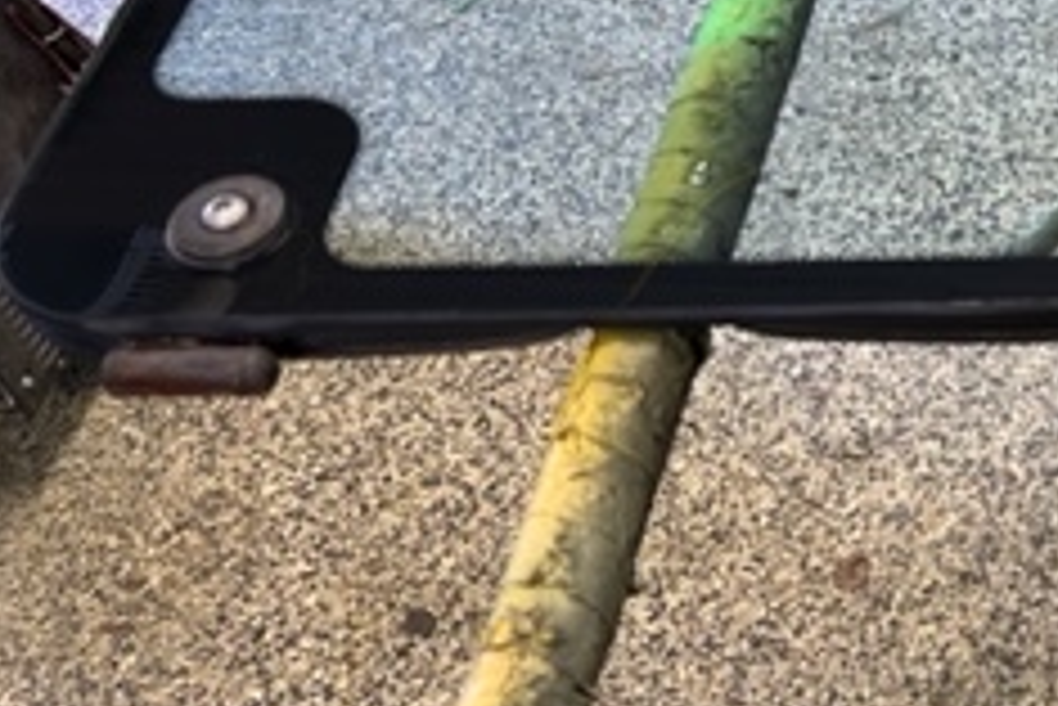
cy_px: 117
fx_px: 2000
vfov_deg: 19.8
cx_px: 1432
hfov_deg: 25.0
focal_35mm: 68
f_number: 1.78
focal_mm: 6.86
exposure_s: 1/120
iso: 125
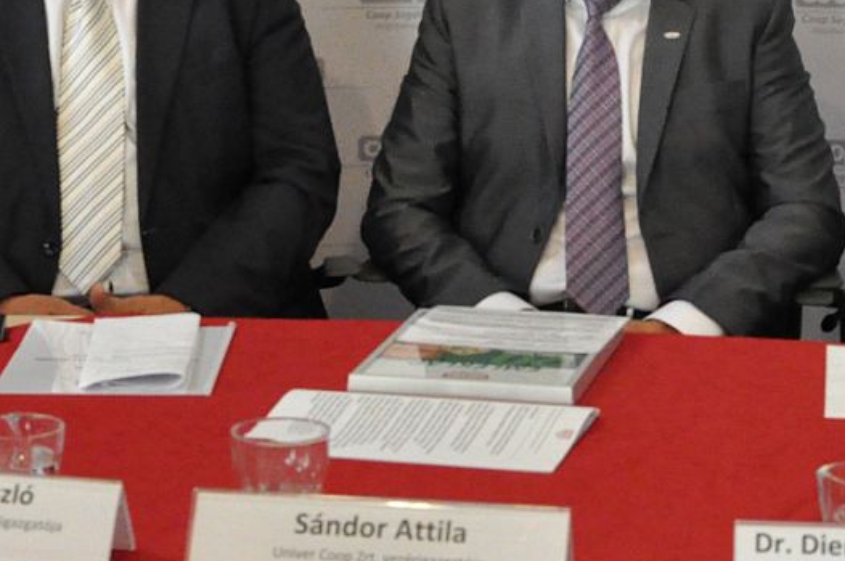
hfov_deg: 15.0
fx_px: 3211
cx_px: 591
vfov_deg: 9.9
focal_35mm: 137
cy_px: 102
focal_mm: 30
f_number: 6.3
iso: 3200
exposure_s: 1/160
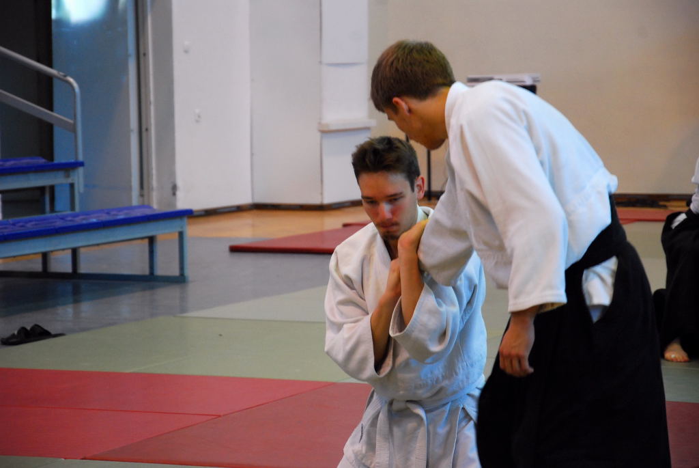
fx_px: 2624
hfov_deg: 15.2
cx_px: 350
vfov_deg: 10.2
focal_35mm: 135
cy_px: 234
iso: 800
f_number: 5.6
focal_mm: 90
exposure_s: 1/50
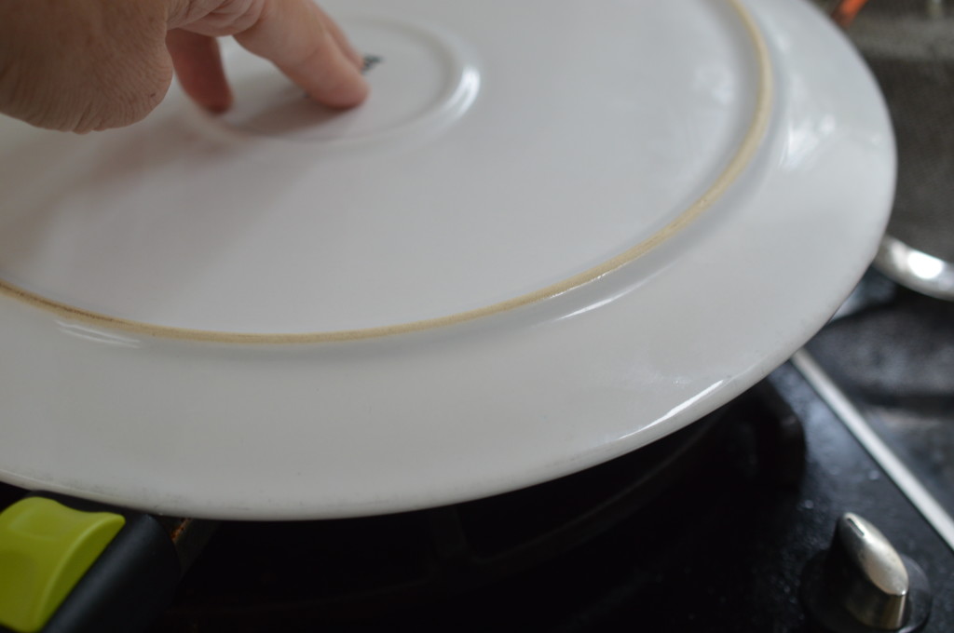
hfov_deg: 33.4
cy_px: 316
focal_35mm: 60
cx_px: 477
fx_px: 1588
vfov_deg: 22.6
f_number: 4
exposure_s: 1/60
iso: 400
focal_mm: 40
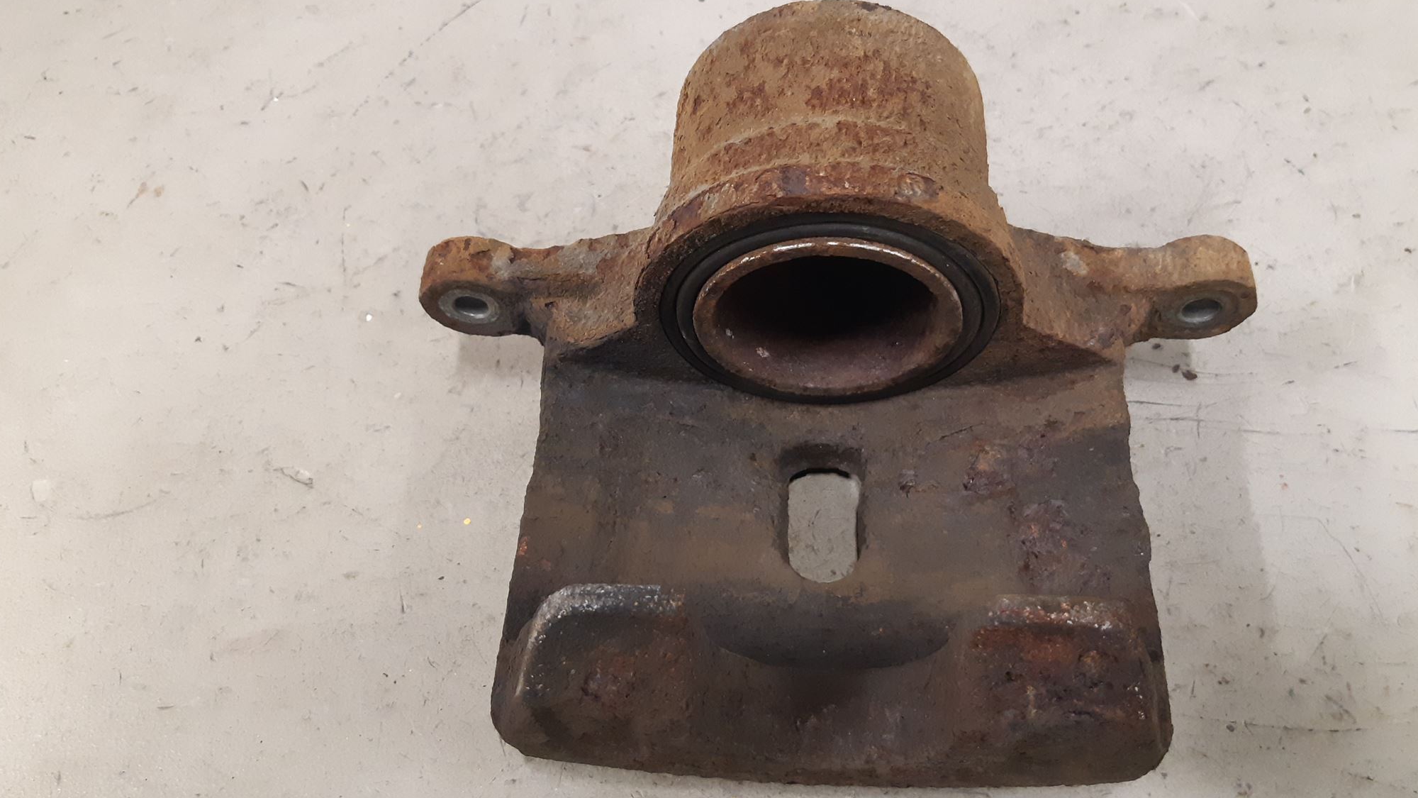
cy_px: 413
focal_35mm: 29
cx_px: 720
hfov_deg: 66.1
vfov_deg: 40.2
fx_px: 1090
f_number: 1.7
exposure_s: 1/50
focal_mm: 3.93
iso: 320
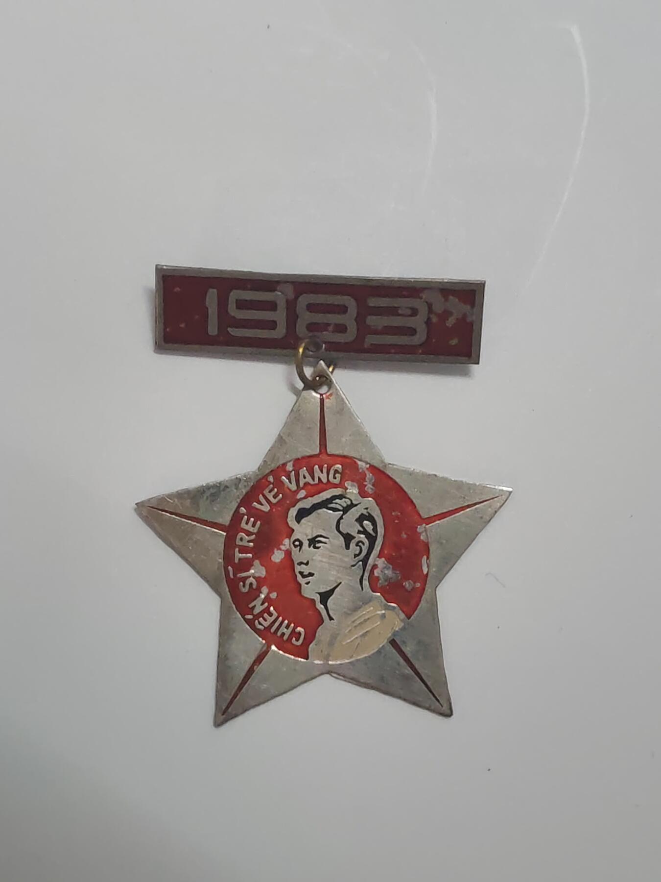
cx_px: 330
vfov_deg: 28.6
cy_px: 441
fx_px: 1731
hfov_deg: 21.6
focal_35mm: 68
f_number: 1.95
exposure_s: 1/50
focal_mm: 5.52
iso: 1000
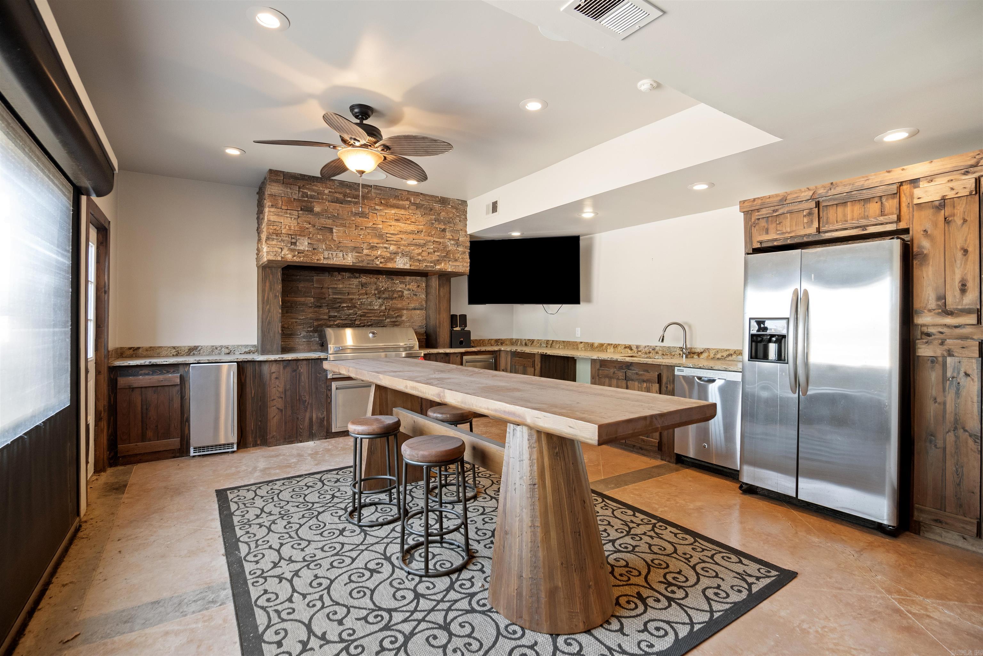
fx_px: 437
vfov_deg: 73.7
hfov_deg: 96.7
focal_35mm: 16
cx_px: 492
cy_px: 328
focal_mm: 16
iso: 1600
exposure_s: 1/25
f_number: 5.6
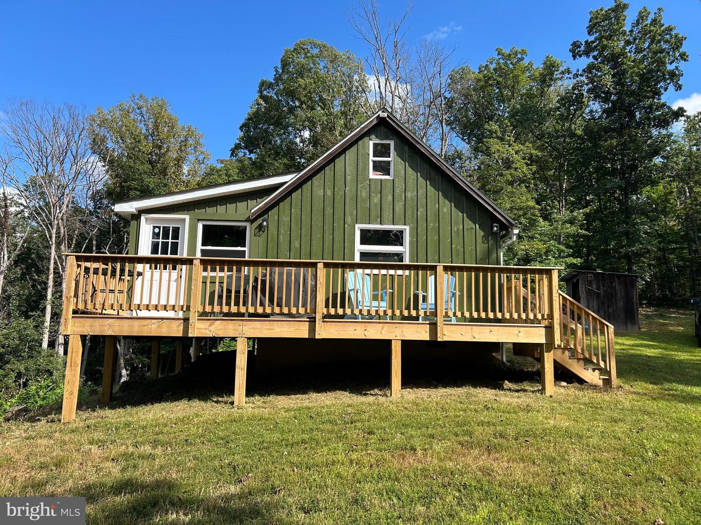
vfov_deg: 53.1
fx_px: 527
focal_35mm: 26
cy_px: 262
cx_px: 350
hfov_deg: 67.3
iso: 50
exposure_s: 1/1934
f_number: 1.5
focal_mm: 5.7
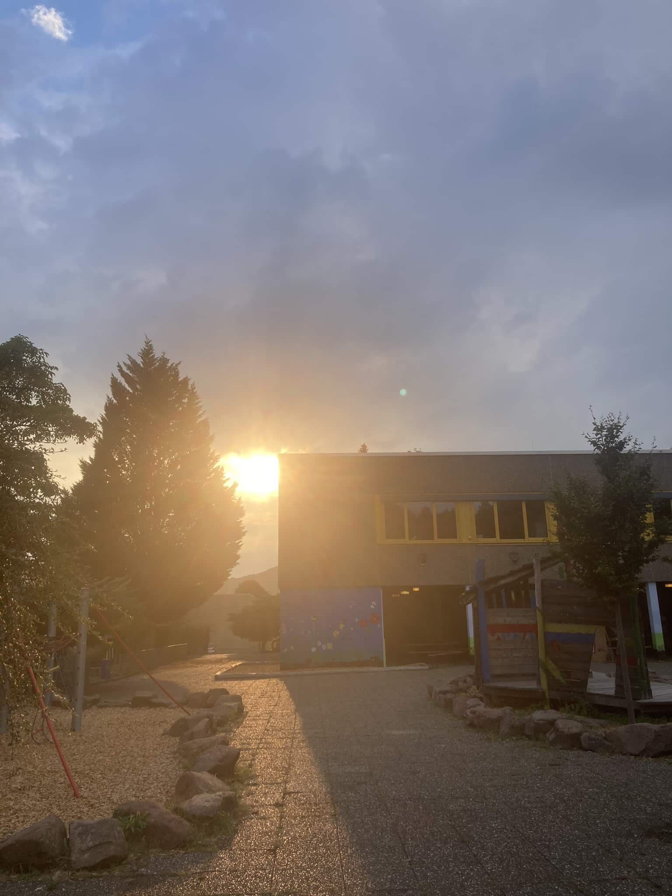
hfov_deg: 49.7
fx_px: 725
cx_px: 336
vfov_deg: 63.4
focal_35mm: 28
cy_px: 448
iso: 20
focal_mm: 3.99
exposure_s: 1/736
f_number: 1.8
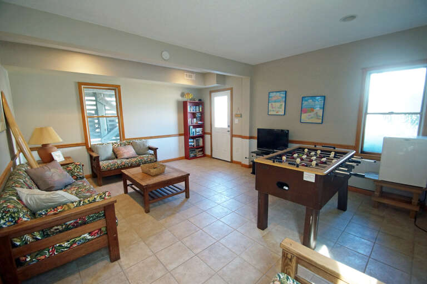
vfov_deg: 77.2
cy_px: 142
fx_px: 178
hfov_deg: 100.5
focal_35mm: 15
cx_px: 214
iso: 1250
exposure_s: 1/60
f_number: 4
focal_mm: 10
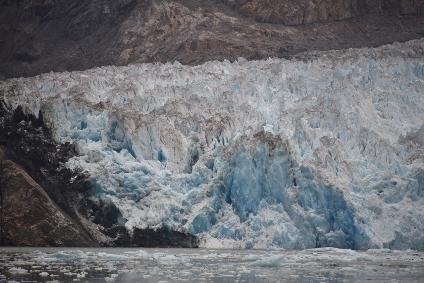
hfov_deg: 8.2
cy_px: 142
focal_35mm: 250
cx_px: 212
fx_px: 2945
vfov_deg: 5.5
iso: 800
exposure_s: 1/500
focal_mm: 250
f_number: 5.6
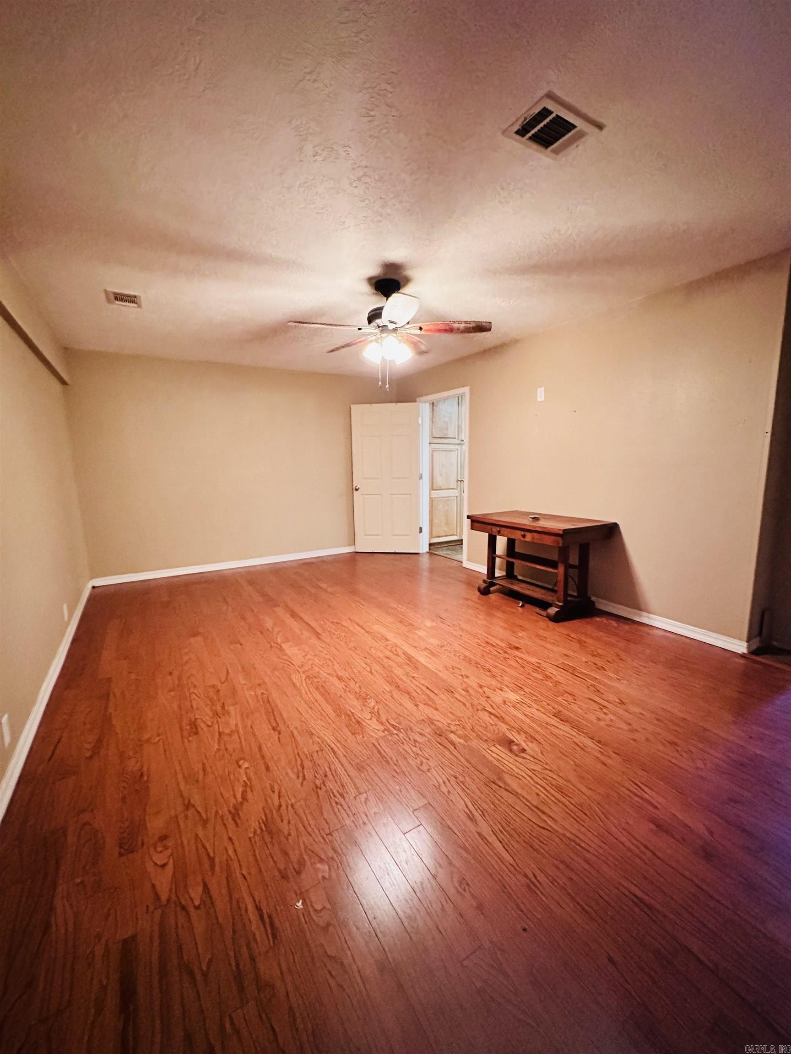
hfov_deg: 85.7
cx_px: 396
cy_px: 527
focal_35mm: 14
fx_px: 427
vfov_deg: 102.1
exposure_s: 1/60
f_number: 2.2
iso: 1250
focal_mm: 2.22
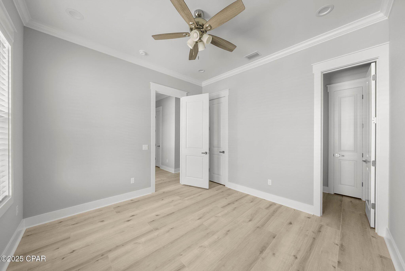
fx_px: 135
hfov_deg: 112.6
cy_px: 136
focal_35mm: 12
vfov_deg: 90.1
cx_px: 202
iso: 1600
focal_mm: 12
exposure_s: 1/25
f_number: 9
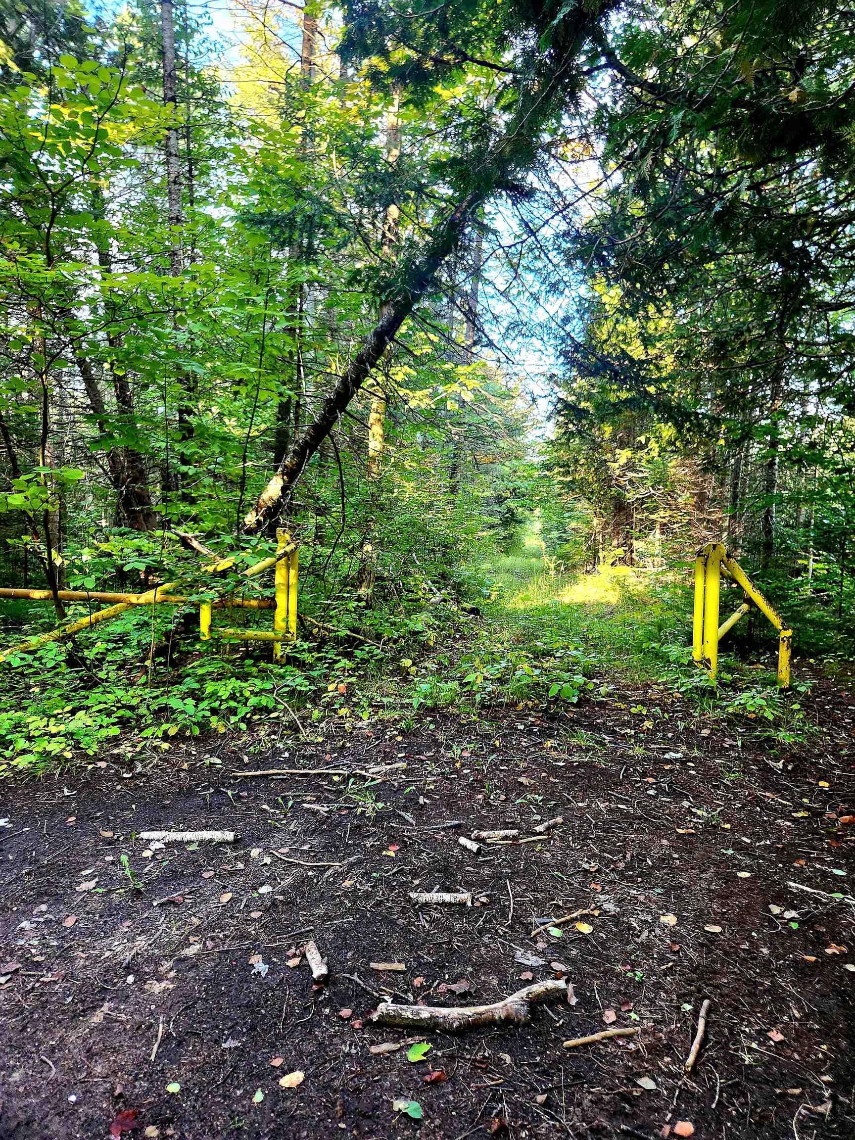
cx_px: 428
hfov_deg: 58.9
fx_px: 757
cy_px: 570
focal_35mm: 23
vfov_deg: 73.9
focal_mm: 5.4
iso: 250
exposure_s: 1/182
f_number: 1.8
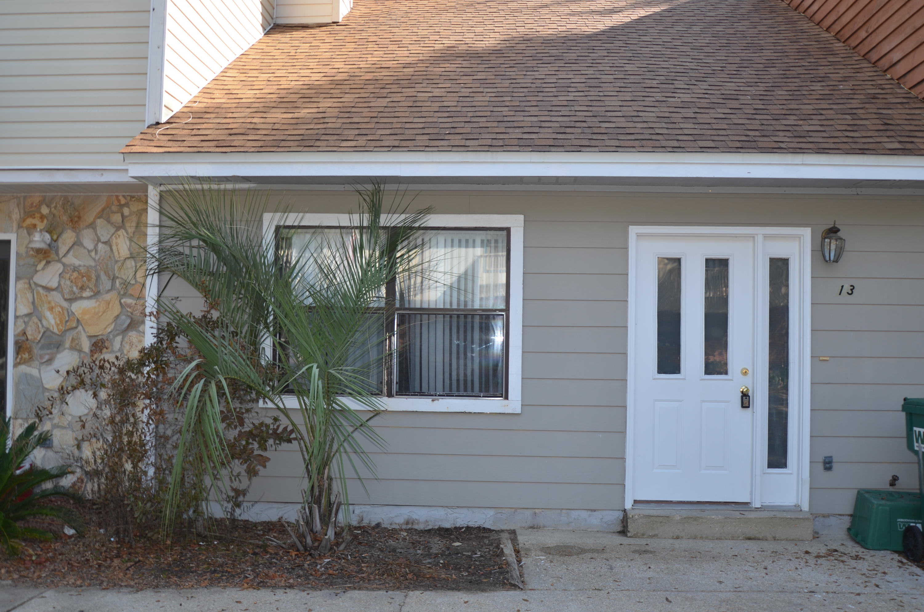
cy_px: 306
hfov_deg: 53.2
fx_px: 922
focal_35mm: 36
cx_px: 462
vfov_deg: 36.7
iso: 110
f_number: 4.5
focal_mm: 24
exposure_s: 1/200
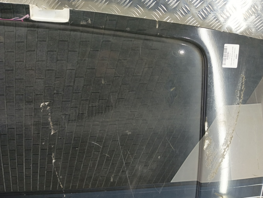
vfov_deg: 58.9
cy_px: 99
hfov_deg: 73.9
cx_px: 132
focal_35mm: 23
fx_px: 175
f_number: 1.6
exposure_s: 1/50
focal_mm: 4.11
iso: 223
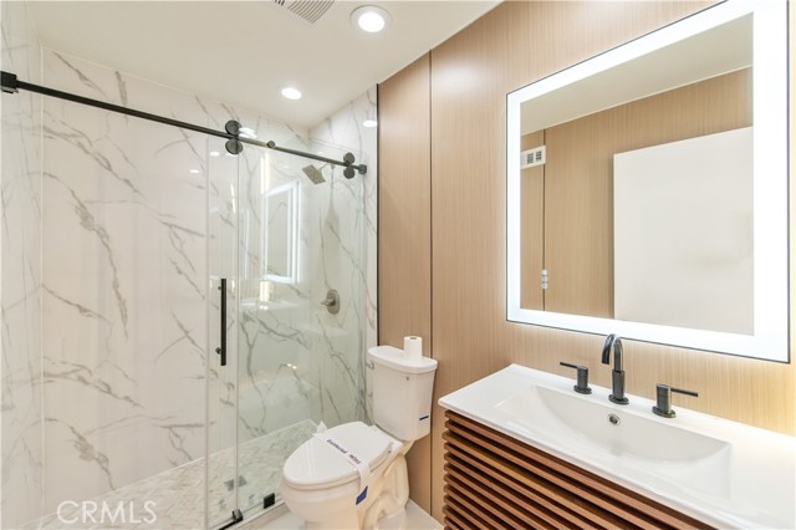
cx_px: 398
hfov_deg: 104.3
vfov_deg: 81.1
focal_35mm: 14
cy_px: 265
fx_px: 309
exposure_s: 1/250
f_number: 4
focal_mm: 14
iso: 400
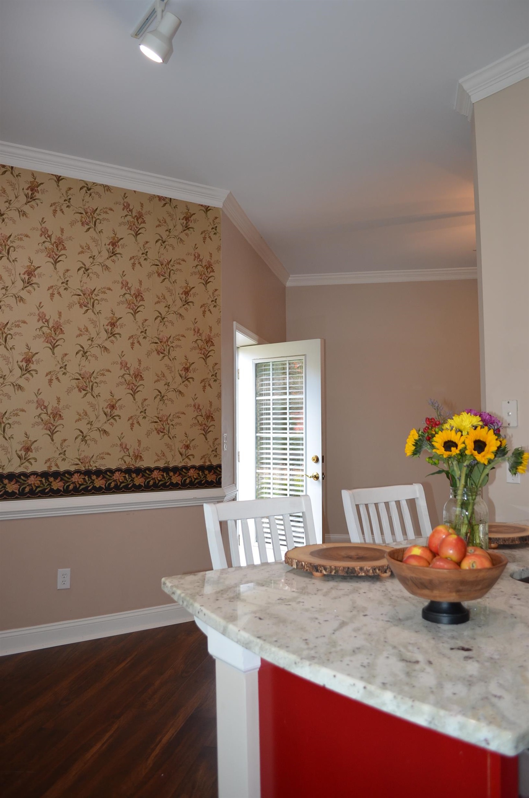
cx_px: 264
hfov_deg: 47.7
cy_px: 399
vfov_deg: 67.5
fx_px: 598
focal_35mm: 27
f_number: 3.5
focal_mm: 18
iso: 500
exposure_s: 1/60
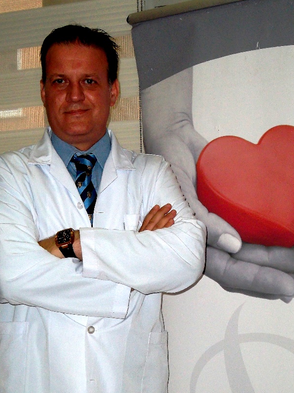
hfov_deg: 20.7
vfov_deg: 27.1
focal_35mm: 71
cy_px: 291
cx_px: 146
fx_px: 804
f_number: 4.5
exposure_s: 1/52
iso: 200
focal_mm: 7.8
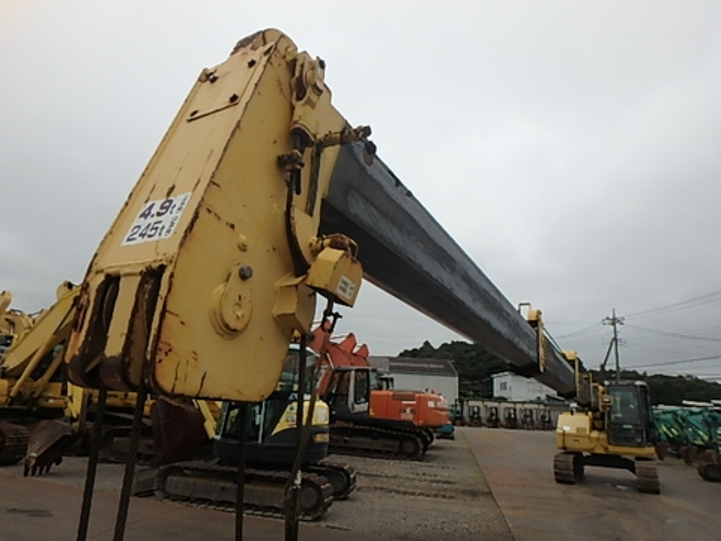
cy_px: 270
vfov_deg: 63.4
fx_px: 437
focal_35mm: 21
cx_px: 360
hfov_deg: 79.0
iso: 125
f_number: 3.5
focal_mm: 3.7
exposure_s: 1/800
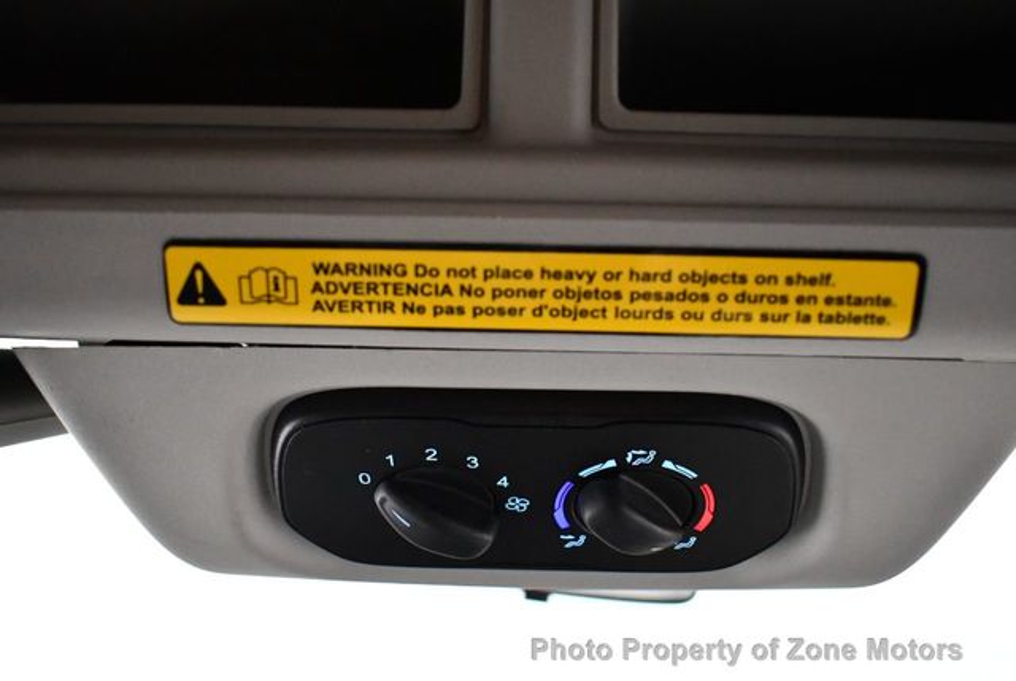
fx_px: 1018
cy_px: 340
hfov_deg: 53.1
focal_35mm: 36
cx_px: 508
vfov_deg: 37.0
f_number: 3.5
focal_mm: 18
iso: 4000
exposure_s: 1/60
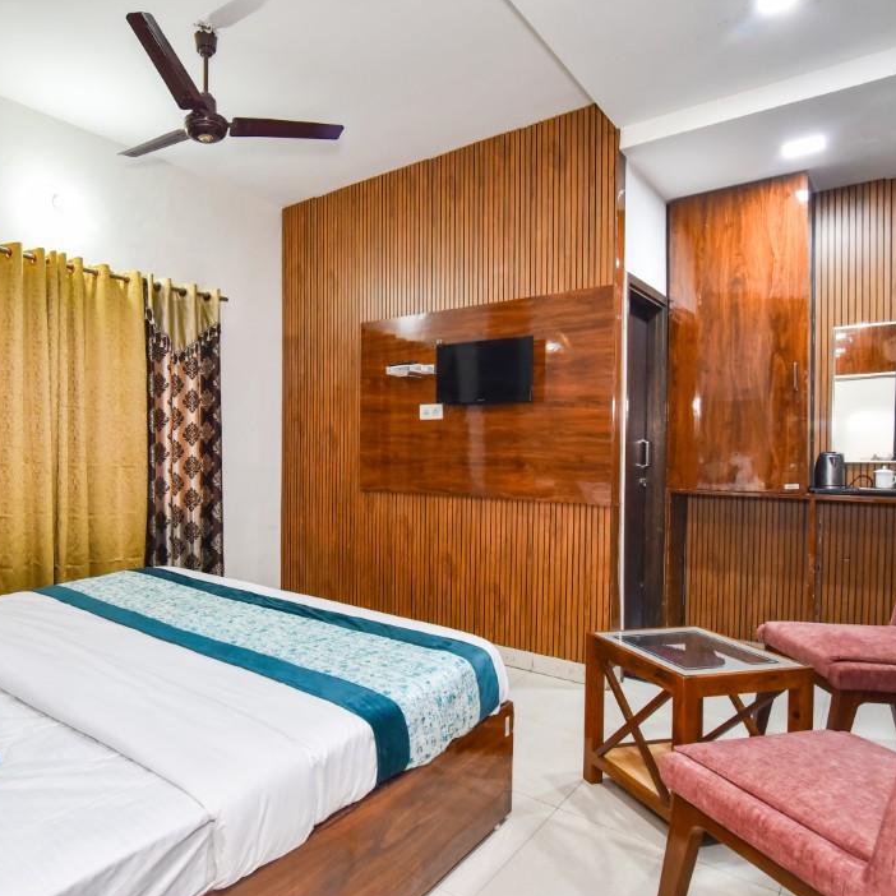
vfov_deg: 72.1
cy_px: 454
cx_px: 306
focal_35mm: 21
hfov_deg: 70.3
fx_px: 615
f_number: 7.1
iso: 2000
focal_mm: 16
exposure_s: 1/50
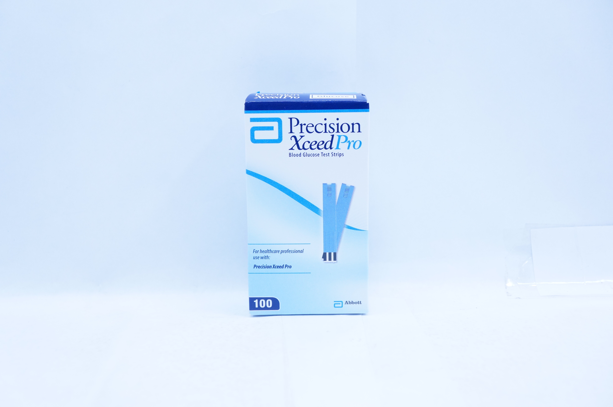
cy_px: 204
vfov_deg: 22.6
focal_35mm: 60
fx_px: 1021
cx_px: 306
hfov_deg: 33.4
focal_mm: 40
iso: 800
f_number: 5
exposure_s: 1/160
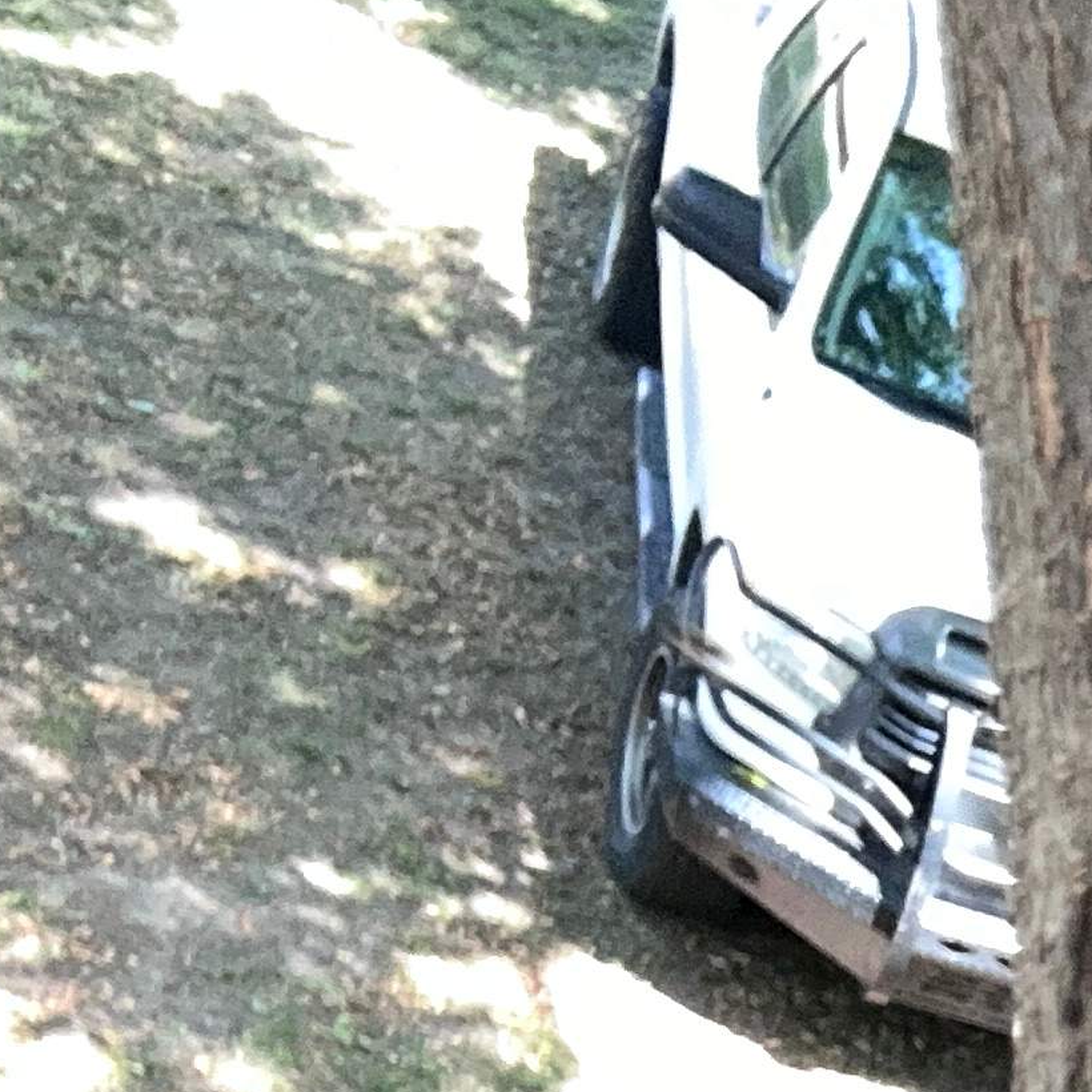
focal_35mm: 100
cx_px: 2157
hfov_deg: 14.5
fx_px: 3569
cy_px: 1984
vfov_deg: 15.0
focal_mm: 2.69
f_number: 1.9
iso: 80
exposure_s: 1/121
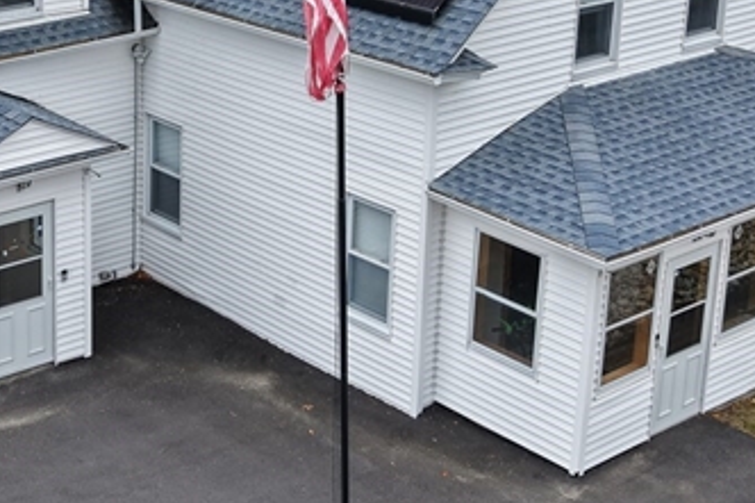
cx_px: 107
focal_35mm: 77
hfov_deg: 25.7
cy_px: 80
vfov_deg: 17.5
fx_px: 1614
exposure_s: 1/640
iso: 160
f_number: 1.8
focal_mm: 8.67
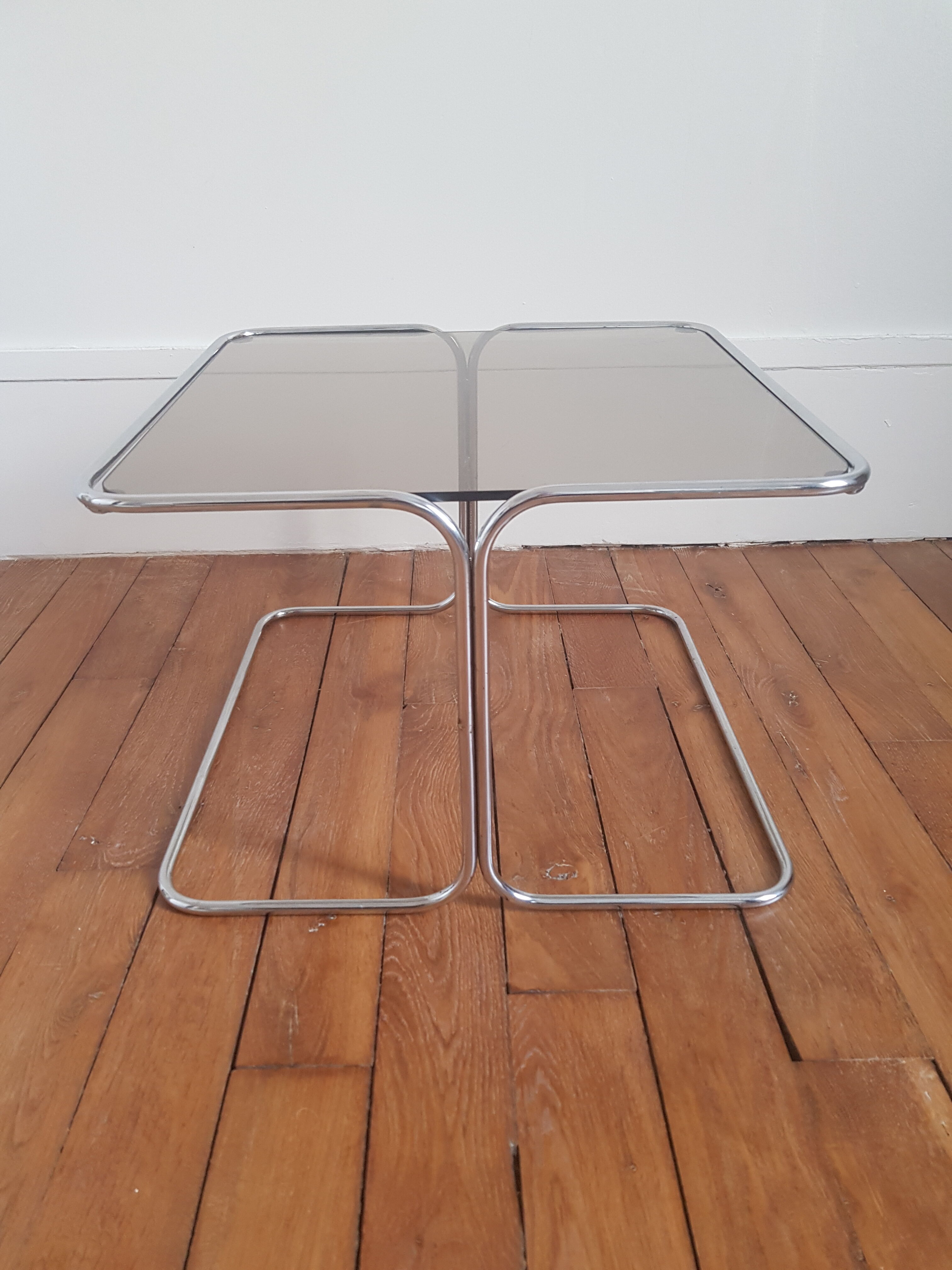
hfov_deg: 53.1
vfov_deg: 67.3
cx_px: 476
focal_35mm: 26
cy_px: 635
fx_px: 953
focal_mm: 4.2
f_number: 1.7
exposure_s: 1/40
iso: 160
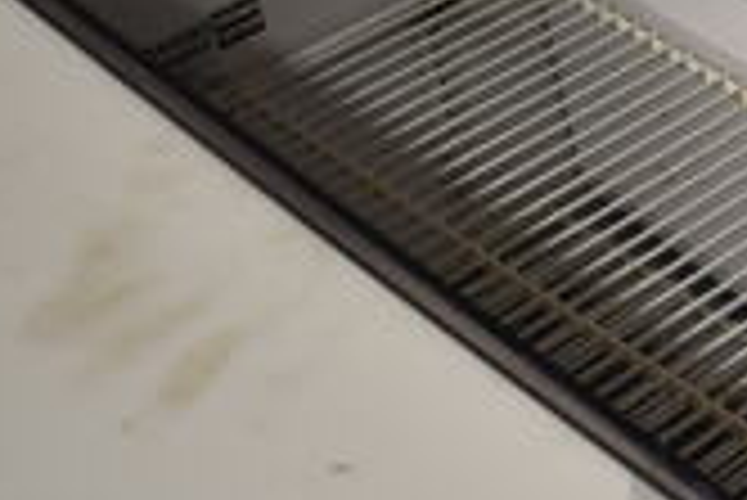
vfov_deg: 13.8
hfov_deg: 18.2
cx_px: 1134
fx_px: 2056
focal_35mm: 99
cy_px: 320
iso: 560
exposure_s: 1/250
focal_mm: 18
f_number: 3.5
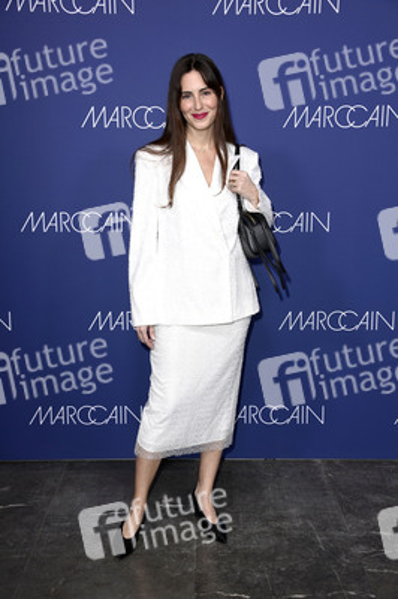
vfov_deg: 41.1
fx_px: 797
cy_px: 300
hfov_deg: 28.0
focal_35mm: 48
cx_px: 199
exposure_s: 1/250
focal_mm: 48
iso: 800
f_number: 5.6
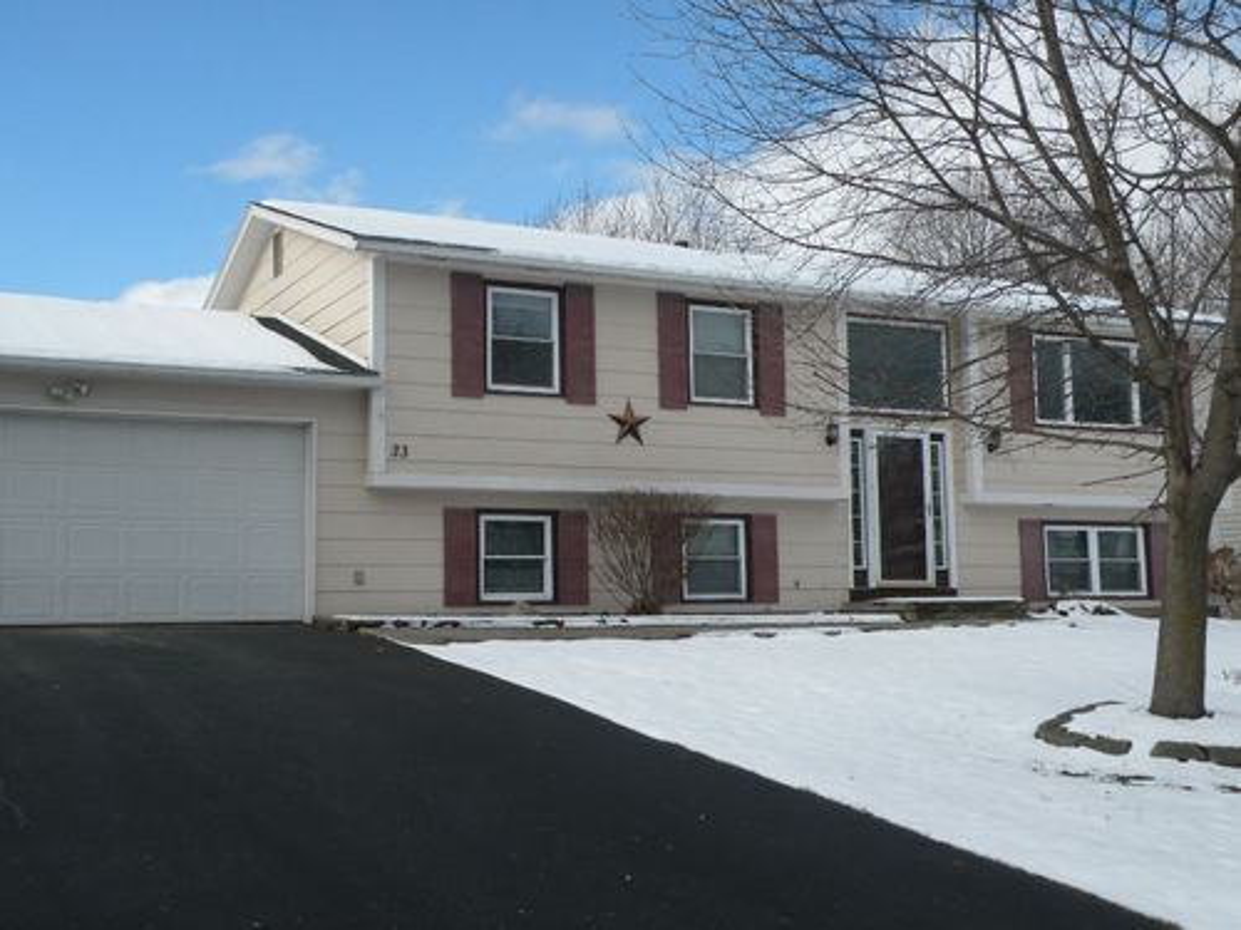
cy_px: 465
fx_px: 1506
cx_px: 620
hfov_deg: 44.8
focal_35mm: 42
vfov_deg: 34.3
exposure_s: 1/231
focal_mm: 7.4
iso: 64
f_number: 6.3
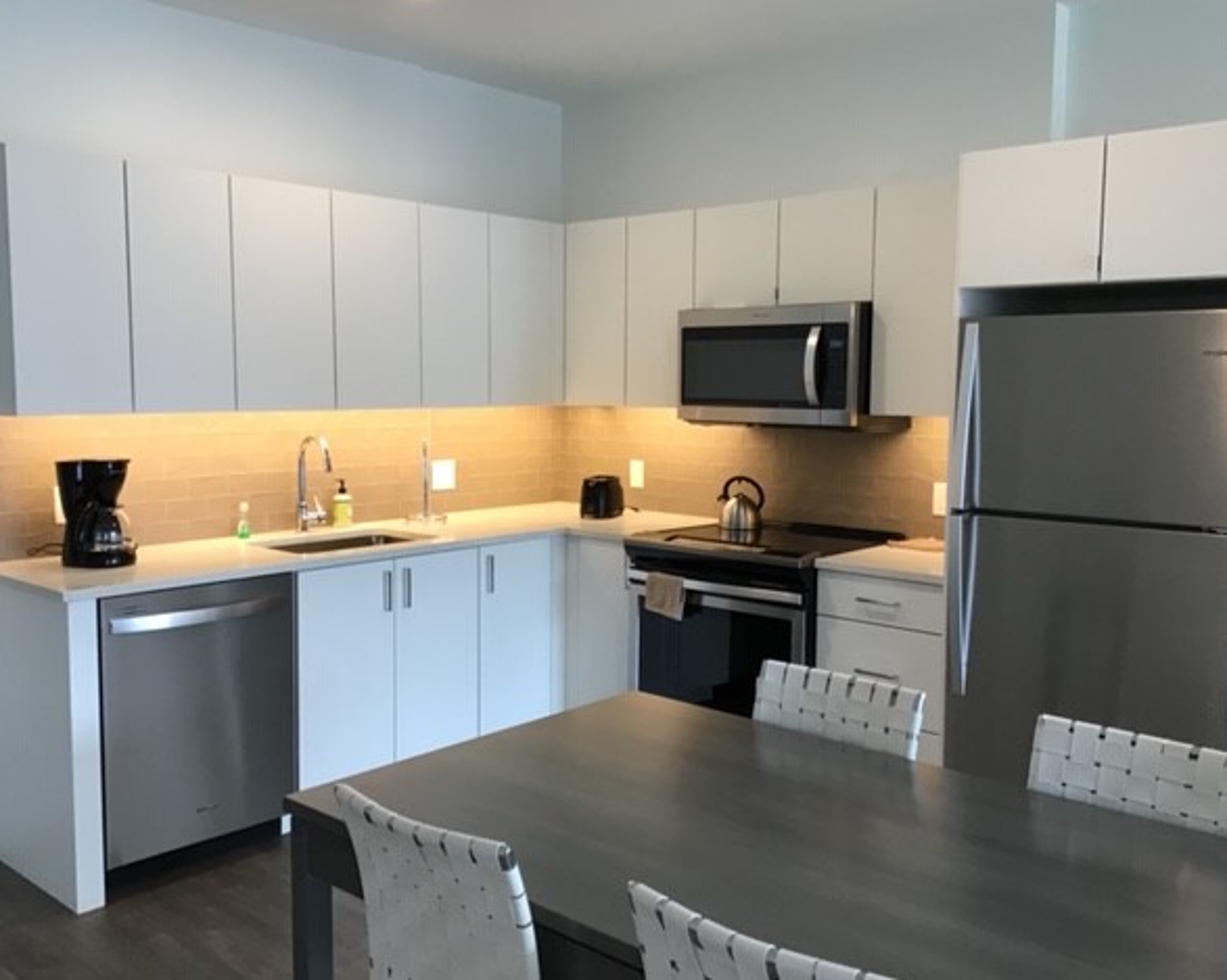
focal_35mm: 33
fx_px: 1198
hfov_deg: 54.2
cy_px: 485
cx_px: 615
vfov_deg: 44.5
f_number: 2.4
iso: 50
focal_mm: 3.3
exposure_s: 1/30
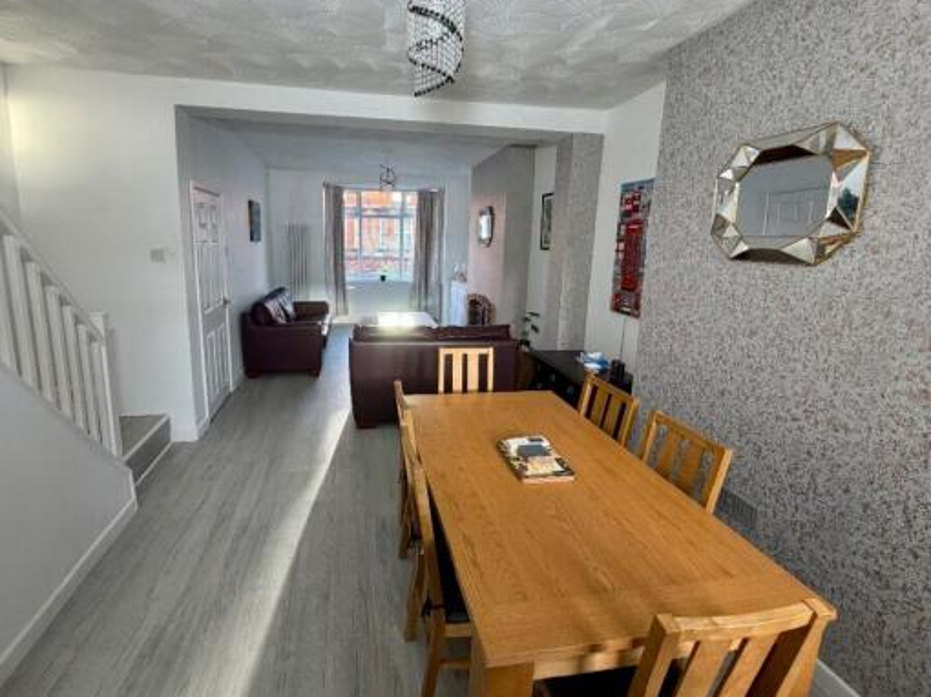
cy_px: 313
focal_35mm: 16
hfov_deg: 94.2
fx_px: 430
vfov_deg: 77.8
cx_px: 415
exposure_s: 1/96
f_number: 2.2
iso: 160
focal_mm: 2.22
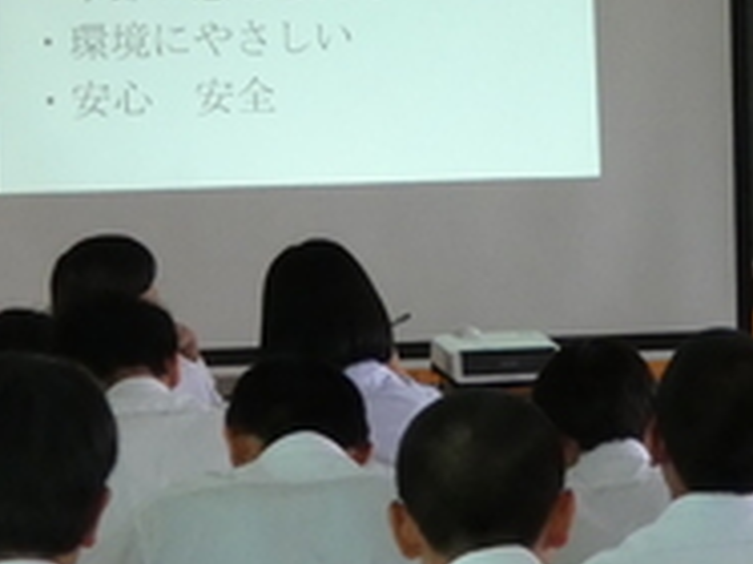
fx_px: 4761
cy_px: 373
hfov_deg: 9.0
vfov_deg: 6.8
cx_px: 779
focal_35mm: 219
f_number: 4.2
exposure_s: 1/80
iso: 640
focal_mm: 11.3
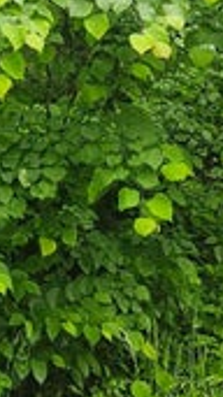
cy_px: -265
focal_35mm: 94
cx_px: 28
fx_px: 990
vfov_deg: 18.8
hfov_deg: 12.8
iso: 25
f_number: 1.7
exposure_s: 1/120
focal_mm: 6.3
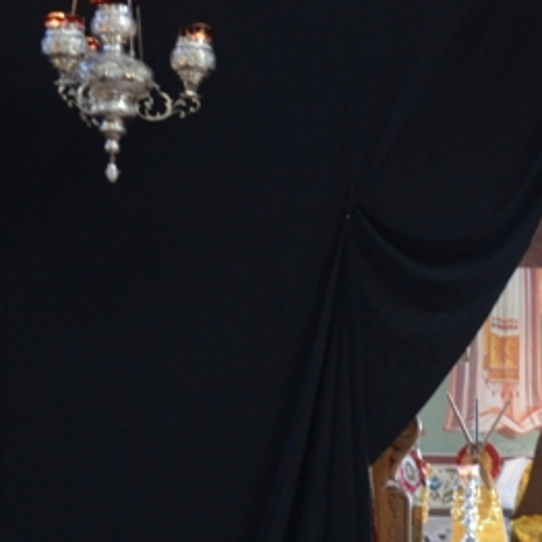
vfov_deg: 8.3
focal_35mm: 210
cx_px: 685
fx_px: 3712
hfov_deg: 8.2
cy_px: 436
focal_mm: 45
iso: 2000
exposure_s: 1/20
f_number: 4.8
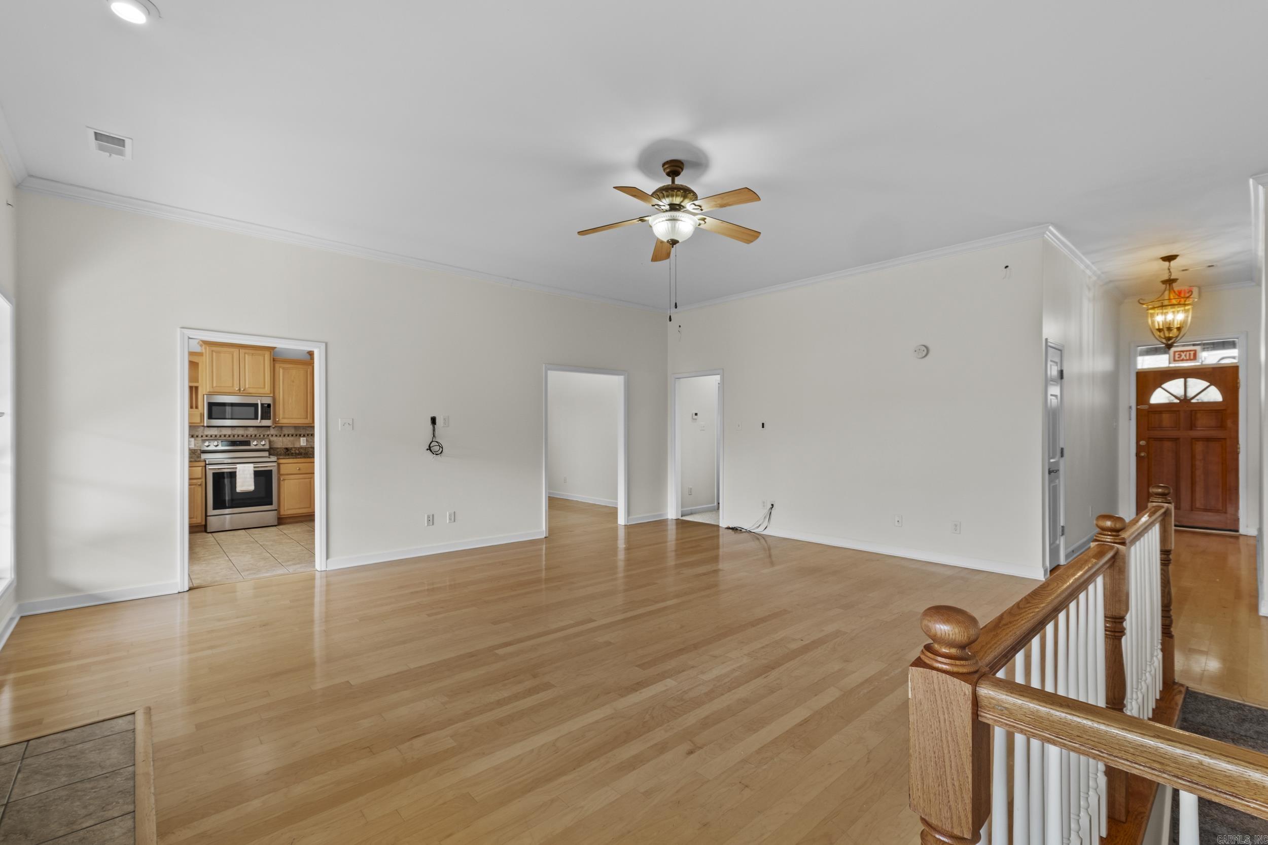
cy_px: 422
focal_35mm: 15
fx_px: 528
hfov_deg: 100.4
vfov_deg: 77.3
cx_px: 634
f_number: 7.1
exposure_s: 1/2
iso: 200
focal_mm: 10
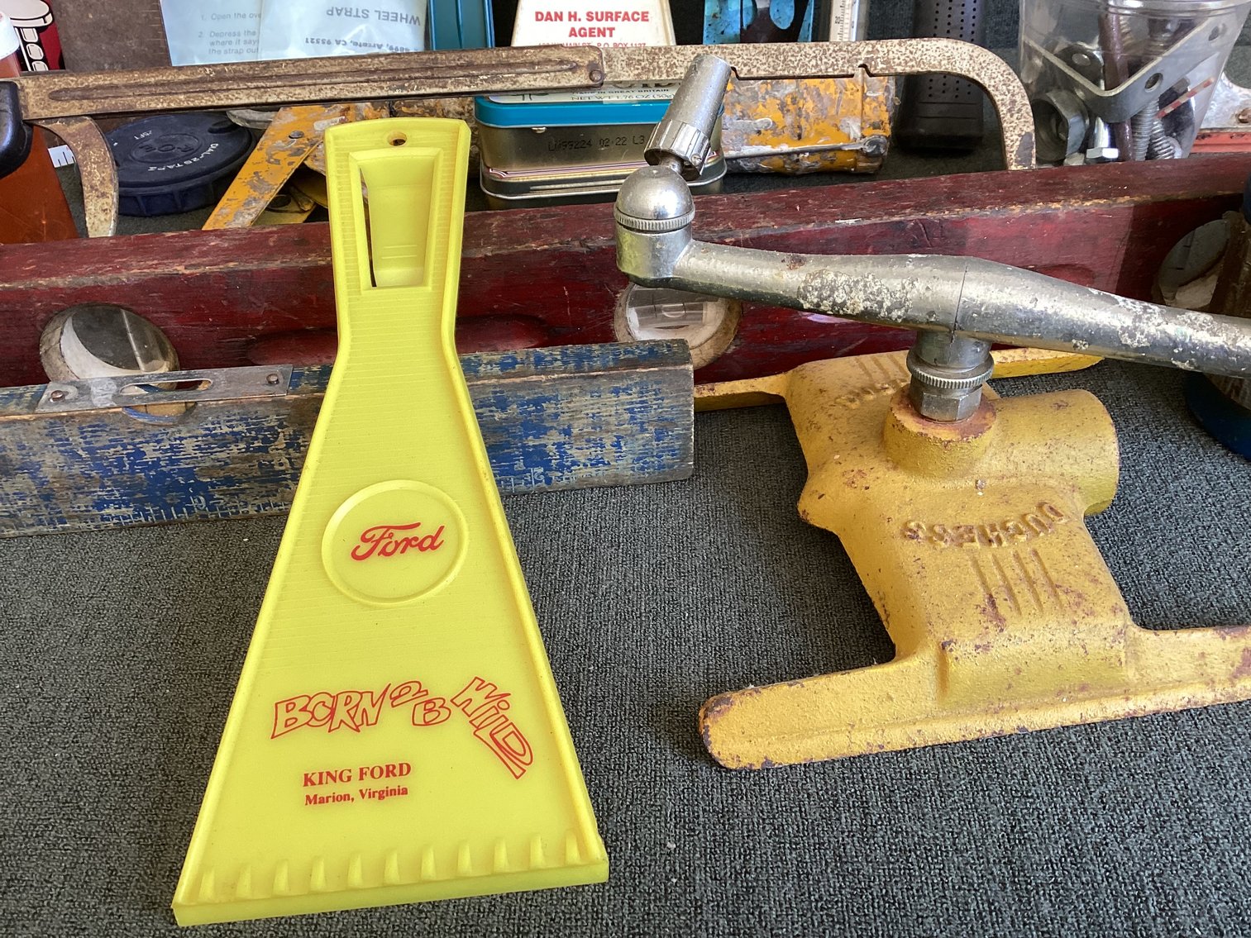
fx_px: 1120
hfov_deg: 58.3
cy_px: 469
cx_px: 626
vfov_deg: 45.4
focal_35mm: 31
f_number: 2.4
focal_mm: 3.3
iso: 64
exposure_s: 1/60
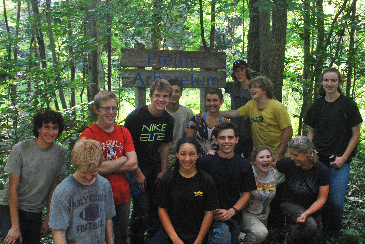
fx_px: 396
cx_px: 182
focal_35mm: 39
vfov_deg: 34.3
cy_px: 122
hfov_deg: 49.5
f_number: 7.1
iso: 800
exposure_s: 1/60
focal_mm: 26
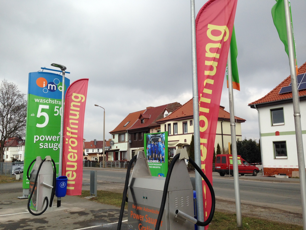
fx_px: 292
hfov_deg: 55.4
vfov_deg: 42.9
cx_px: 153
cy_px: 115
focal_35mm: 33
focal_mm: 4.12
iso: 50
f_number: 2.4
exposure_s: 1/1022
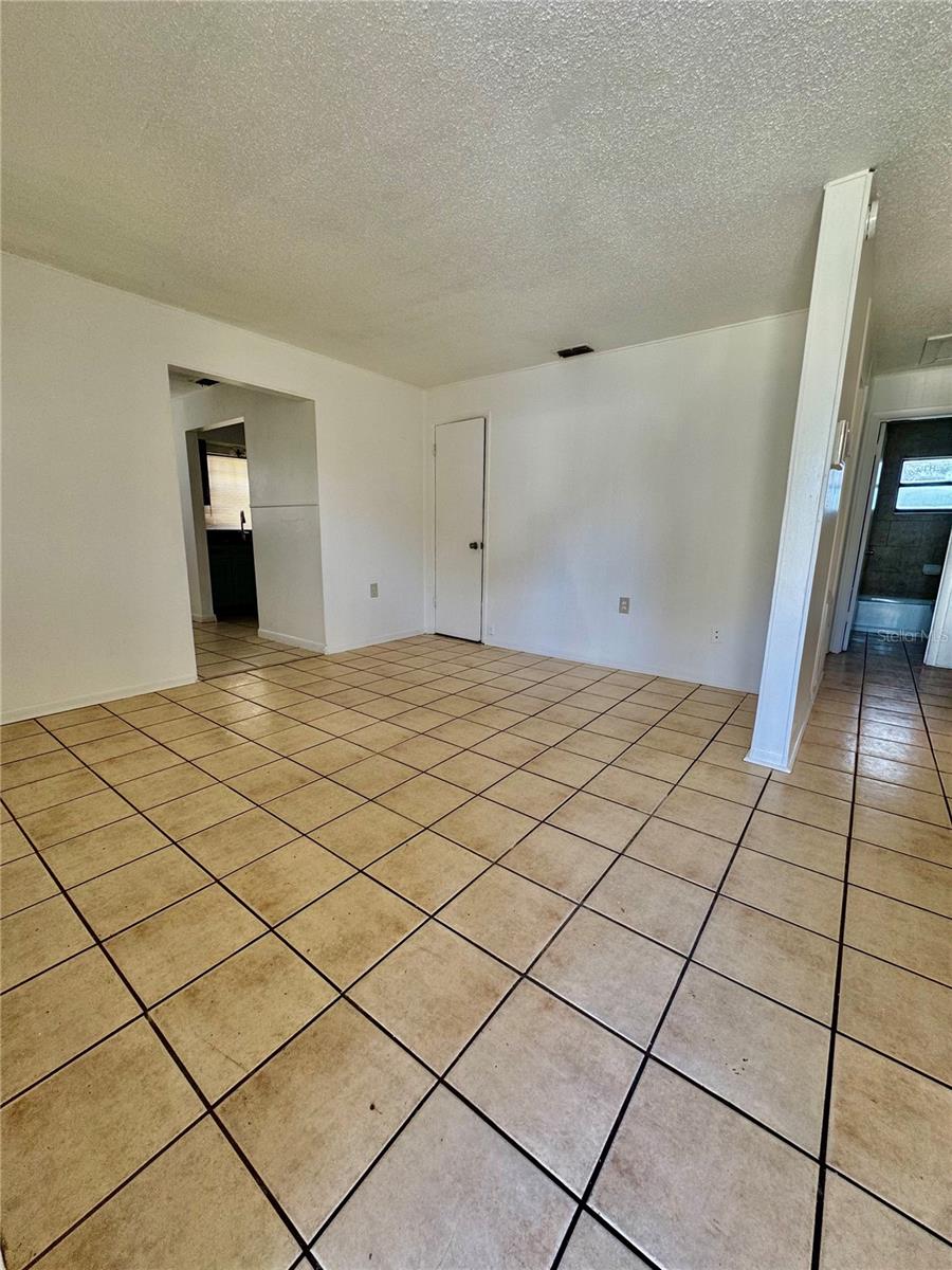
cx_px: 476
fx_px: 513
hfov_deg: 85.7
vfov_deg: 102.1
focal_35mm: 14
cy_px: 635
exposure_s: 1/99
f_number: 2.2
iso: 100
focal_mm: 2.22
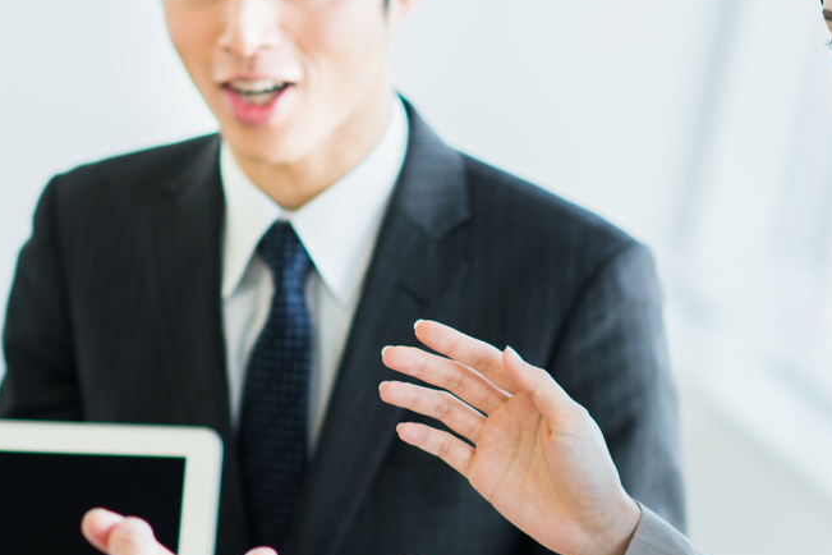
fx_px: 6032
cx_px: 488
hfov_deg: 7.9
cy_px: 343
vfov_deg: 5.3
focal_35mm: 261
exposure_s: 1/250
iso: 320
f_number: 2.8
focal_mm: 85
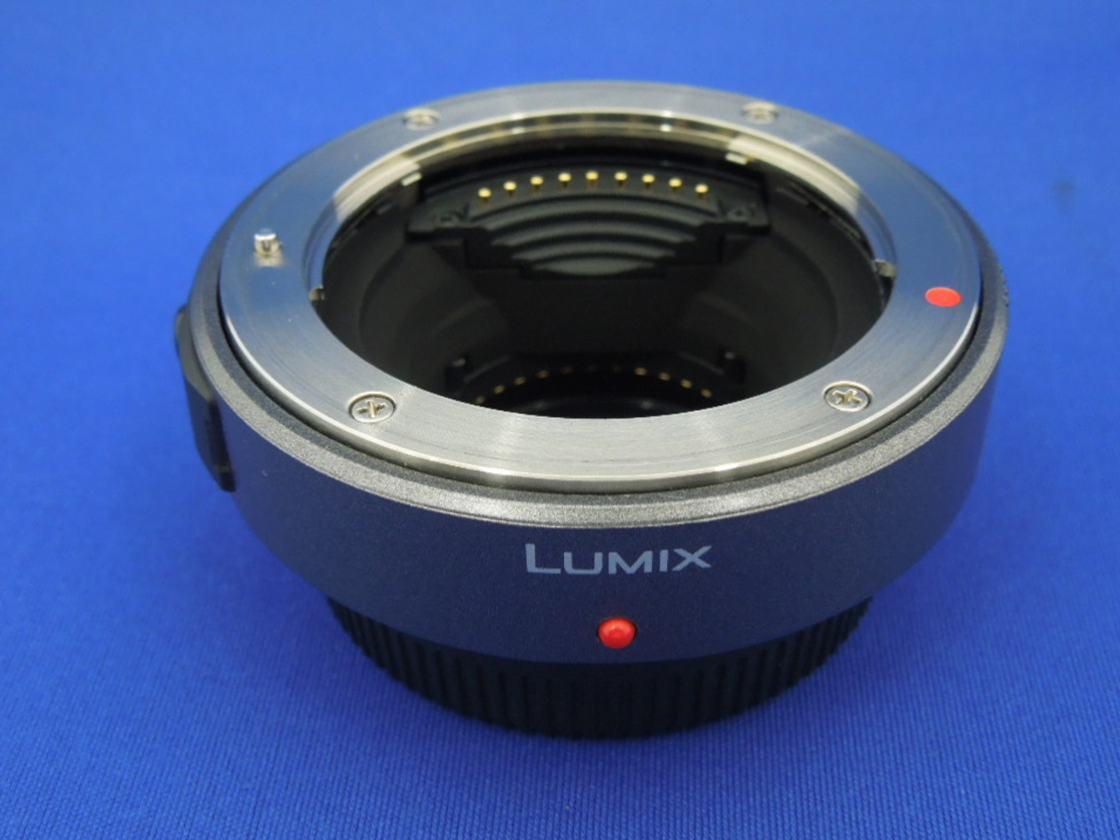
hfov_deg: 41.2
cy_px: 431
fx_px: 1488
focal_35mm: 46
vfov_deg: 31.5
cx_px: 584
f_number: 3.9
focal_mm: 7.8
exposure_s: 1/30
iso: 400
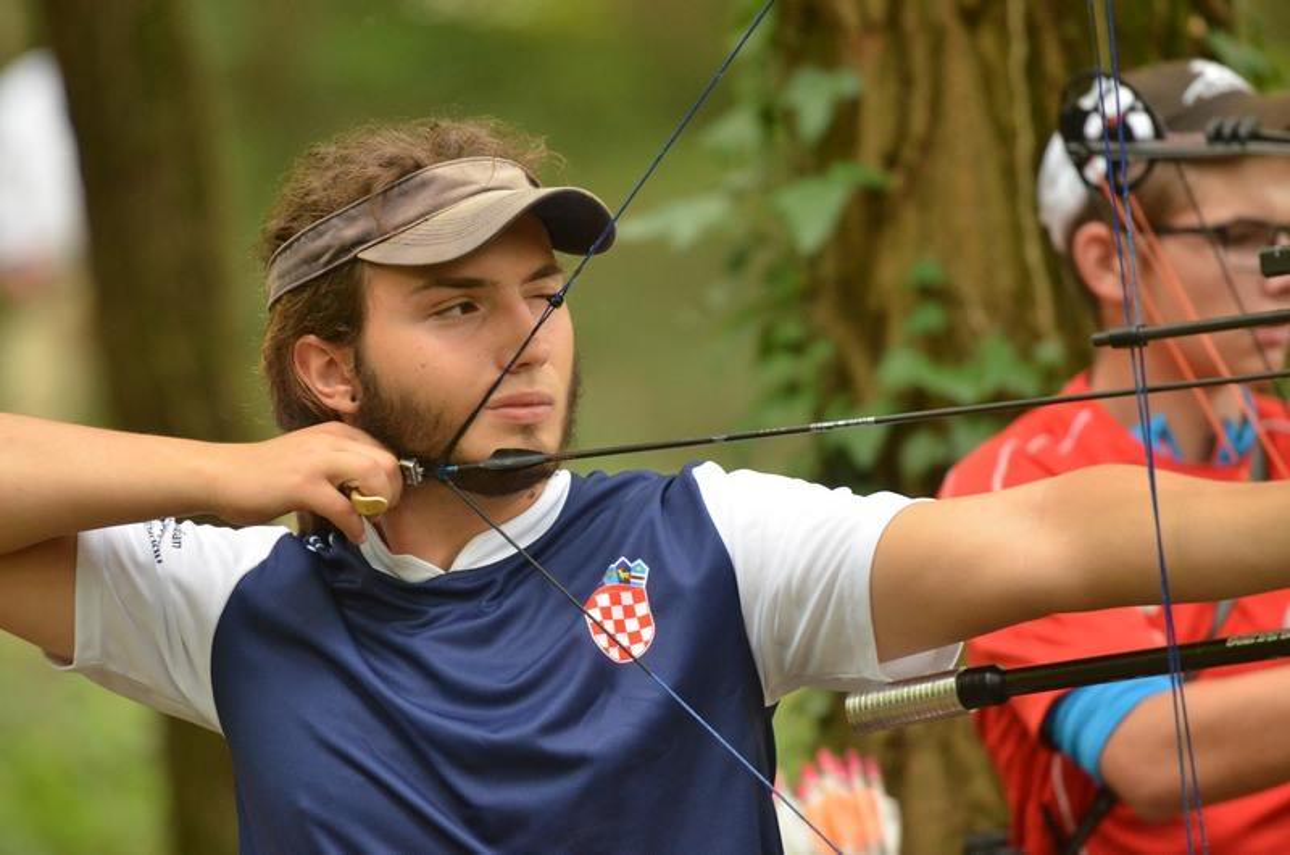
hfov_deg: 6.9
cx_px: 645
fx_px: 10729
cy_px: 428
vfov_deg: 4.6
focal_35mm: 300
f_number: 2.8
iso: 1600
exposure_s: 1/200
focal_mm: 200
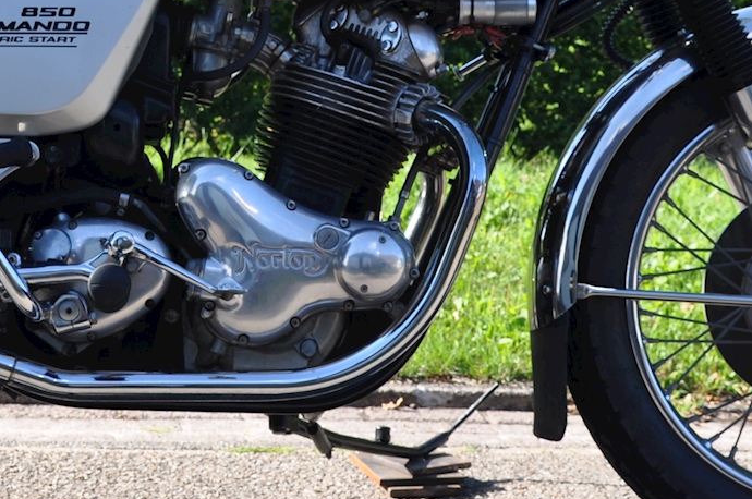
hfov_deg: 19.4
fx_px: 2178
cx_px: 174
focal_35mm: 104
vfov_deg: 13.0
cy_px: 90
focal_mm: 25
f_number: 7.1
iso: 200
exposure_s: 1/200
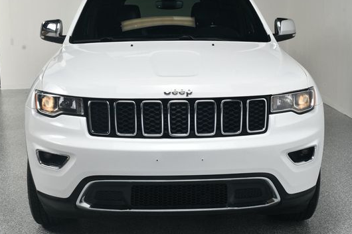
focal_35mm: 58
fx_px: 567
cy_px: 112
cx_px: 173
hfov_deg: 34.5
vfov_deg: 23.4
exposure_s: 1/160
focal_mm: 32
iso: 100
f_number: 13
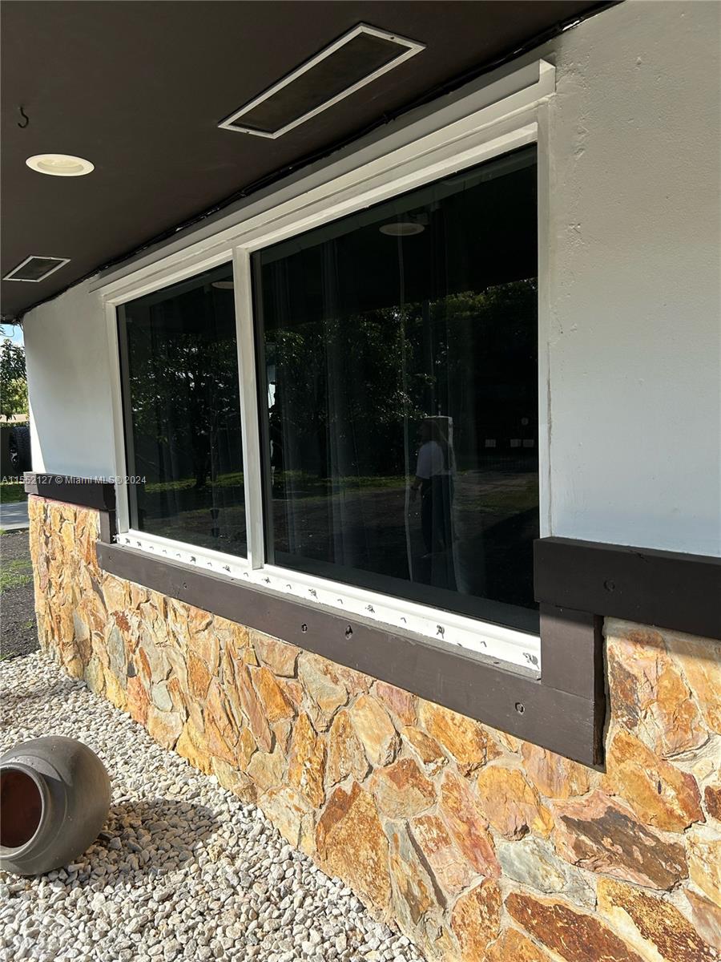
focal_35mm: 26
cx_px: 360
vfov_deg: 67.3
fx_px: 722
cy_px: 481
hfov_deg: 53.1
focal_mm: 5.7
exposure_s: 1/3257
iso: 50
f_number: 1.5
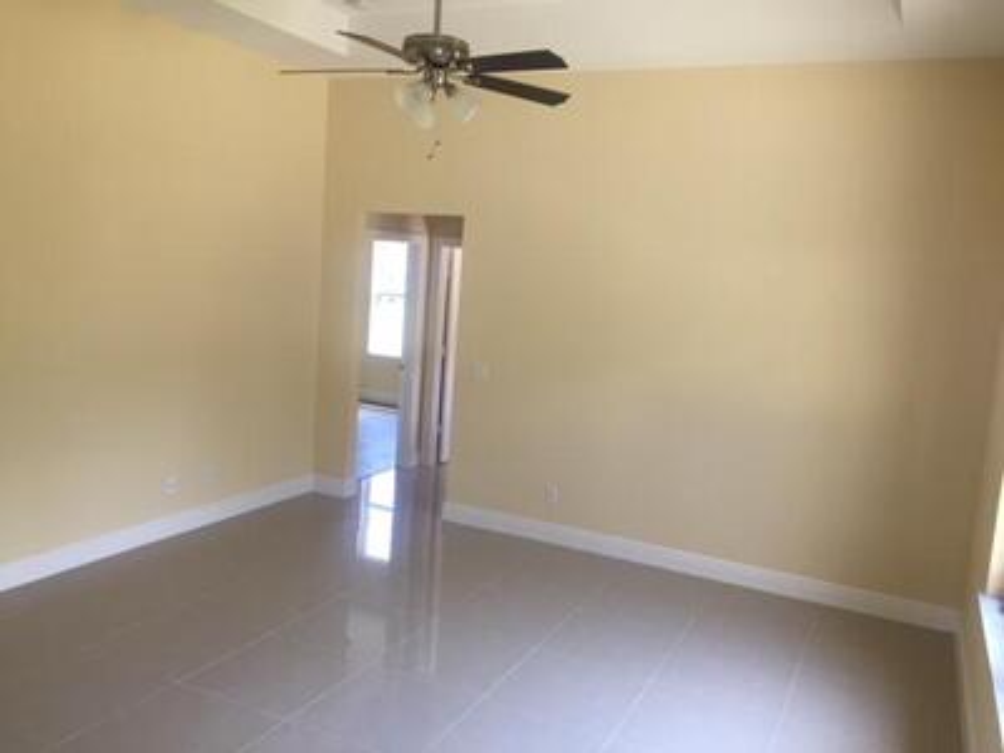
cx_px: 502
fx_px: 841
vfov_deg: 48.2
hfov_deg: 61.7
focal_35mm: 29
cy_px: 376
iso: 32
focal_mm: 4.15
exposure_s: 1/30
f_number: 2.2
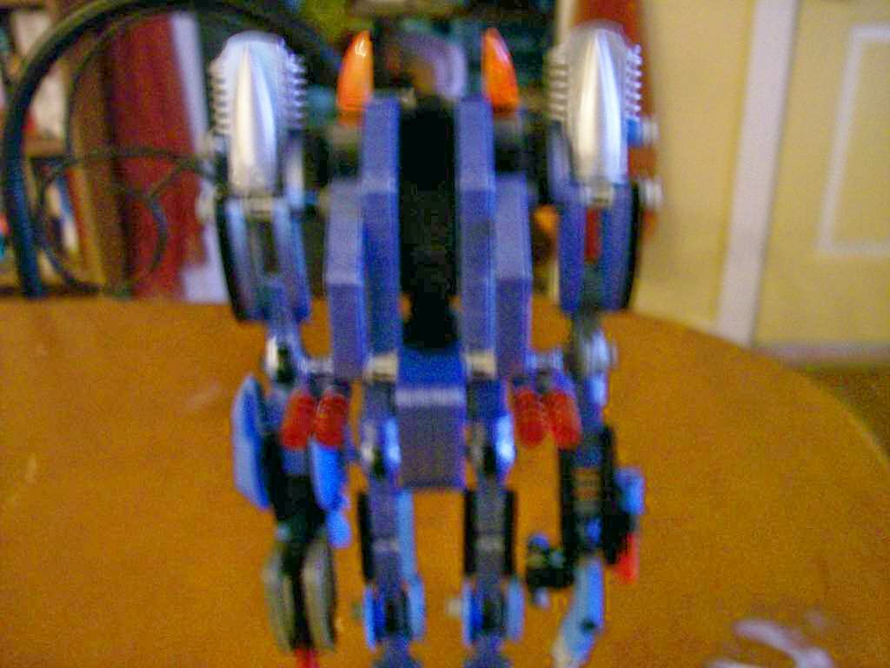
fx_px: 926
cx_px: 445
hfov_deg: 51.4
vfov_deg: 39.7
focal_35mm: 36
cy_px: 334
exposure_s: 1/4
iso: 160
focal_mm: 6
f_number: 2.7
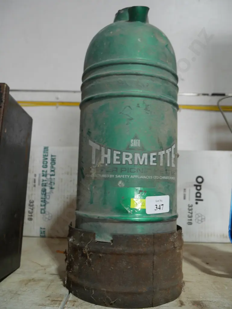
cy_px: 154
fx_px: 268
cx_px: 116
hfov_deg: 46.8
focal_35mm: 30
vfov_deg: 59.9
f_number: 4.5
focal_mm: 15
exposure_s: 1/60
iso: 250
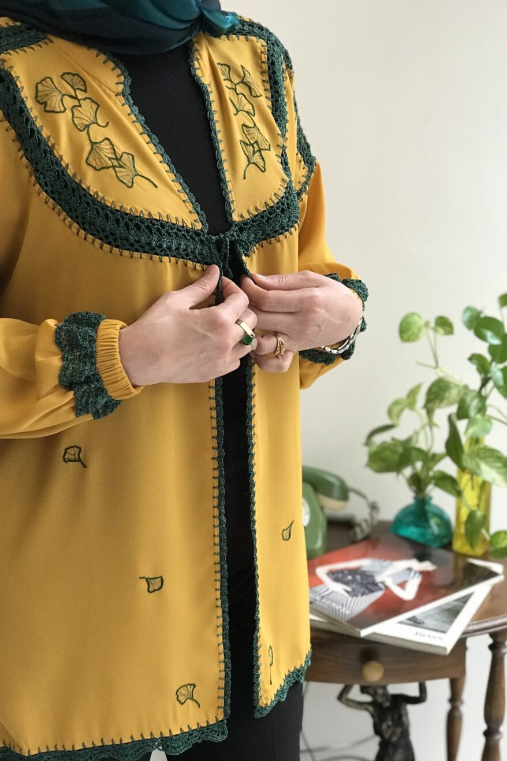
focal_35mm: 60
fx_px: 1267
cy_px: 378
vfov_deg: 33.4
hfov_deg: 22.6
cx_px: 242
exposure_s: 1/50
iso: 100
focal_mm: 6.6
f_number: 2.8
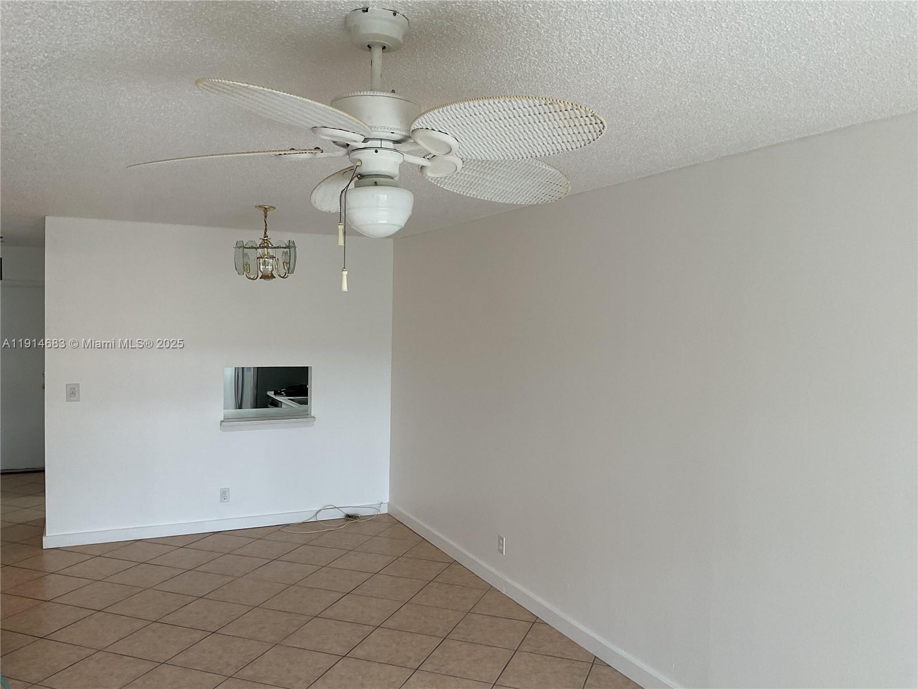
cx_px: 459
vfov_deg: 48.2
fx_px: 769
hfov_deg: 61.7
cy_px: 344
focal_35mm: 29
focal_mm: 3
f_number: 1.8
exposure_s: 1/60
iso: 50
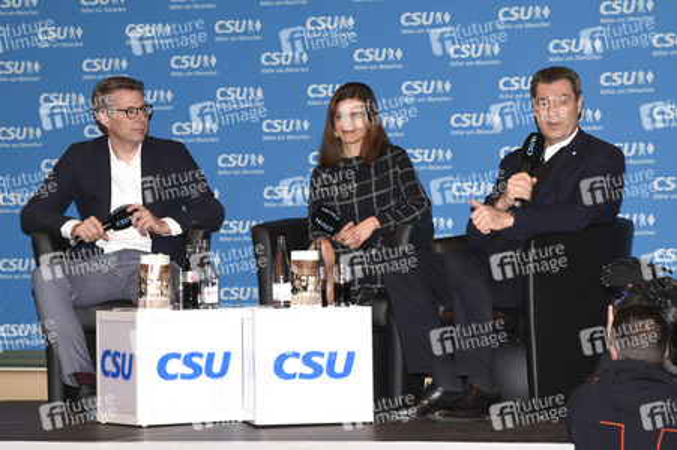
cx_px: 338
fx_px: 2255
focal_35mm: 120
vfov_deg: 11.4
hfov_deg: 17.1
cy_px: 225
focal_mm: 120
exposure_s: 1/60
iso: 320
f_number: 6.3
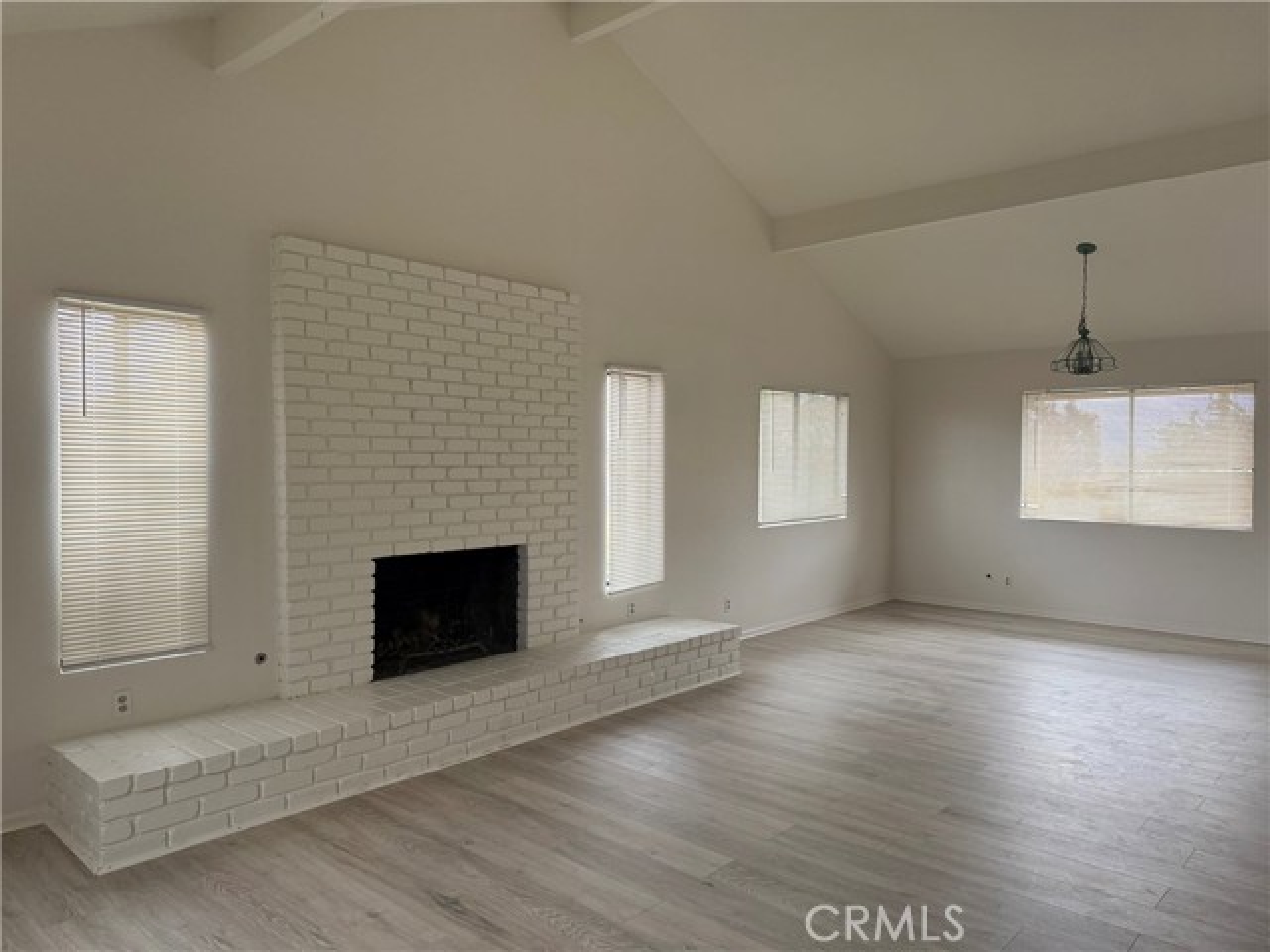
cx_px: 635
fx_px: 881
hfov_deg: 71.6
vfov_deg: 56.8
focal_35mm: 24
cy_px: 476
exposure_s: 1/167
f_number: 1.78
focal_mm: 6.76
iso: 200
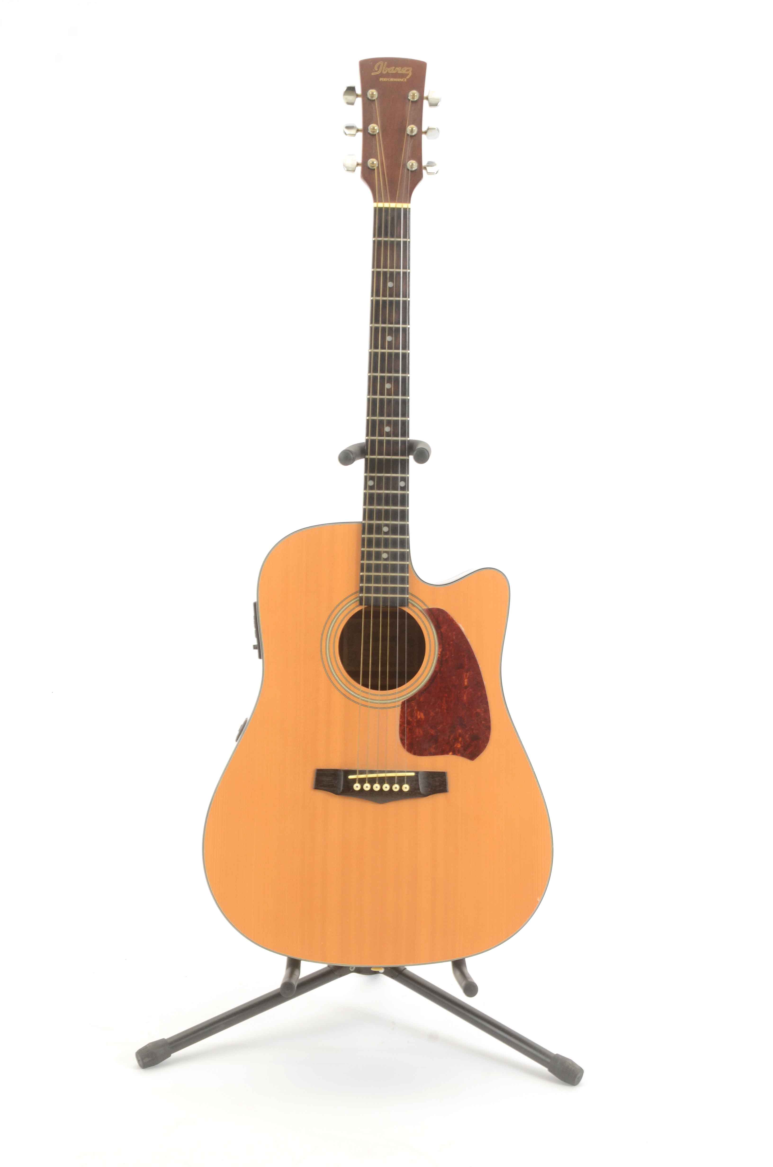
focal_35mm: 78
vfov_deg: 26.0
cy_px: 584
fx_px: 2523
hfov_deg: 17.4
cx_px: 386
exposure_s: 1/80
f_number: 11
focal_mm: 52
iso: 400
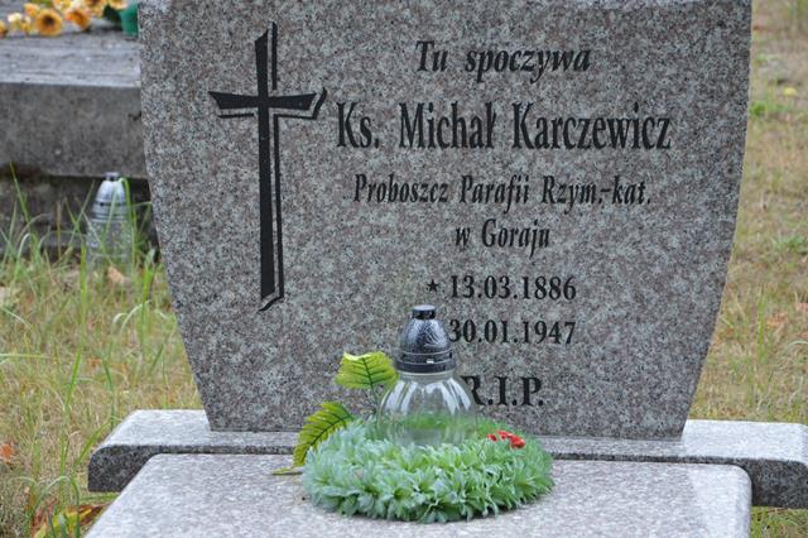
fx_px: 3028
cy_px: 269
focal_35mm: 135
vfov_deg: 10.1
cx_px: 404
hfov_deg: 15.2
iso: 360
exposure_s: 1/125
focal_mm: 90
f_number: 5.6
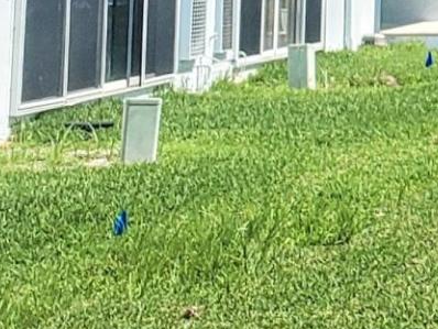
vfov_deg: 7.6
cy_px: -292
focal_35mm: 188
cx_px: 1461
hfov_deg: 8.3
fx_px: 2380
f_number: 2.4
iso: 50
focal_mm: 4.3
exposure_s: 1/1839
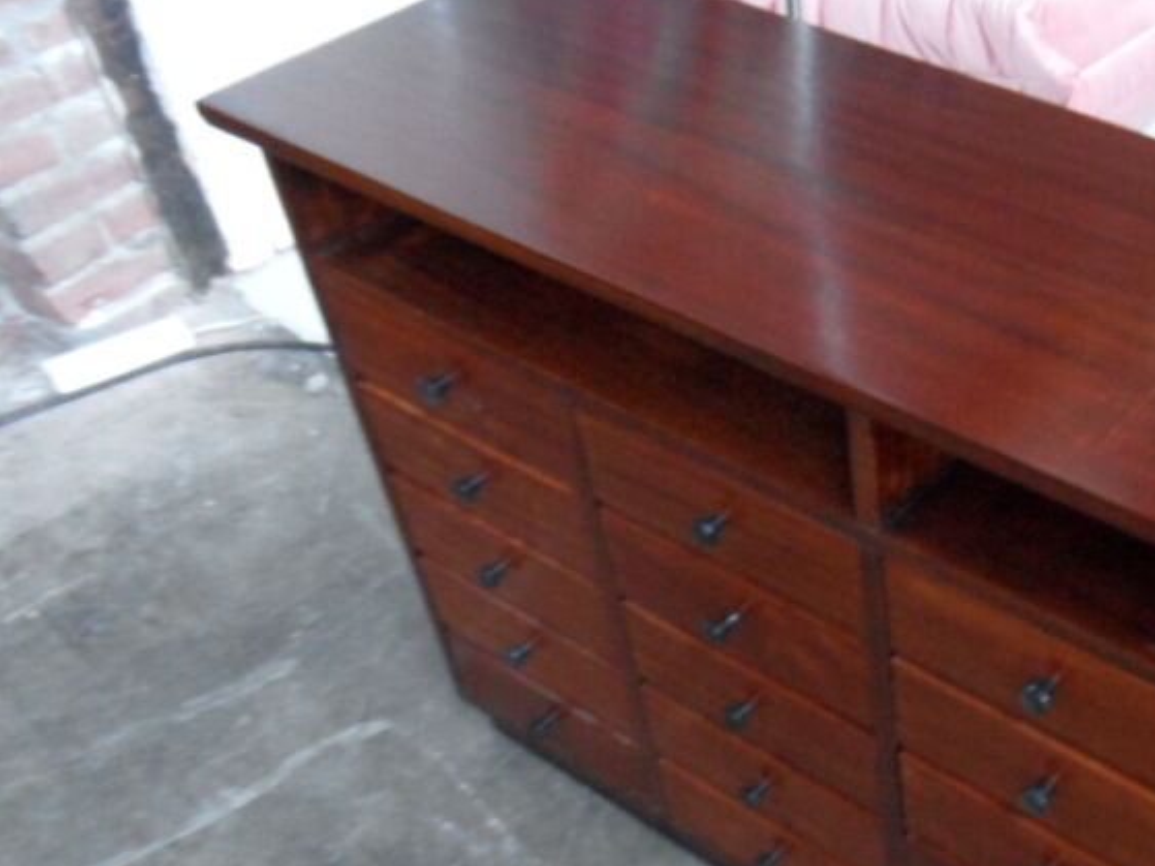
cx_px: 1056
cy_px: 554
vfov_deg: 32.7
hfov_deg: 39.6
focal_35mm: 44
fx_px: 1468
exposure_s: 1/15
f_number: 3.2
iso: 320
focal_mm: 3.9
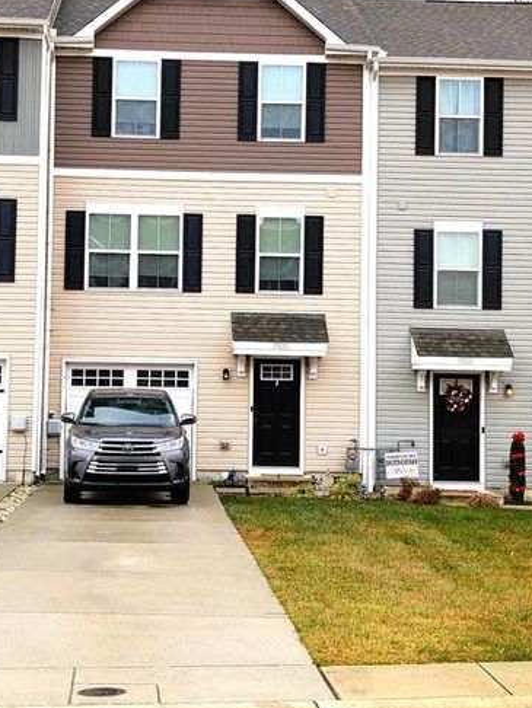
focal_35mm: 67
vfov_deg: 28.9
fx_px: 1372
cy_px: 281
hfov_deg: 21.9
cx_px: 204
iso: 22
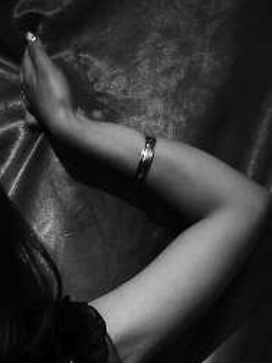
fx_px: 2703
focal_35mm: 258
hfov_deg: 5.7
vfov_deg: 7.3
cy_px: 821
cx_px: -140
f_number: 2
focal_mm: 50
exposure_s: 1/50
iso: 125
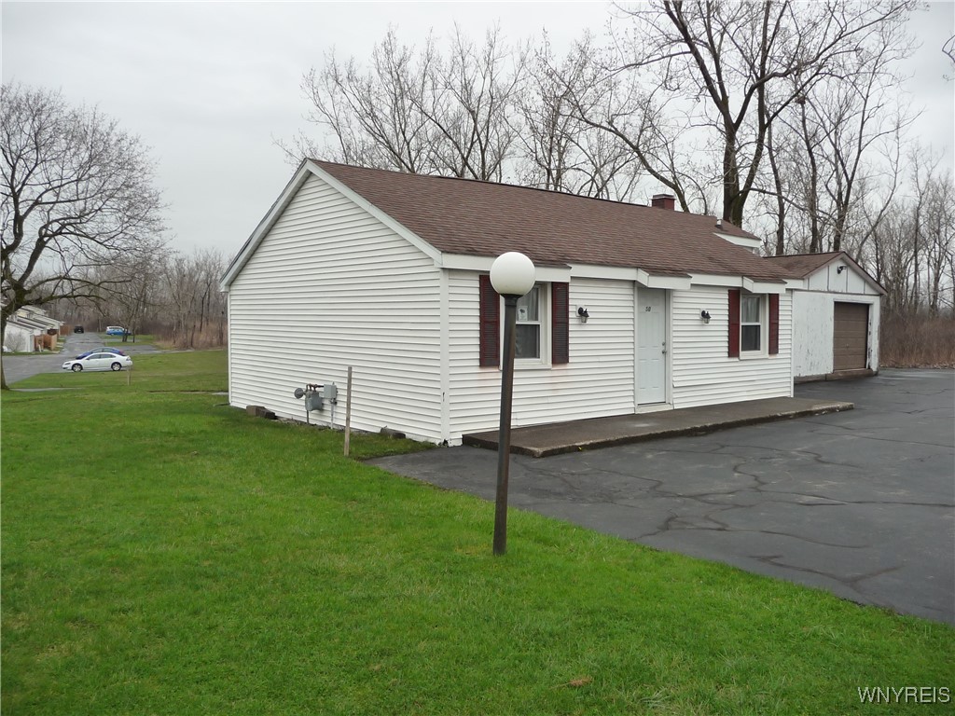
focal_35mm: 28
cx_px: 478
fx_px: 772
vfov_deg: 49.7
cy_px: 358
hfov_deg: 63.4
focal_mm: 4.7
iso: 160
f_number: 3.3
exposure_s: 1/800
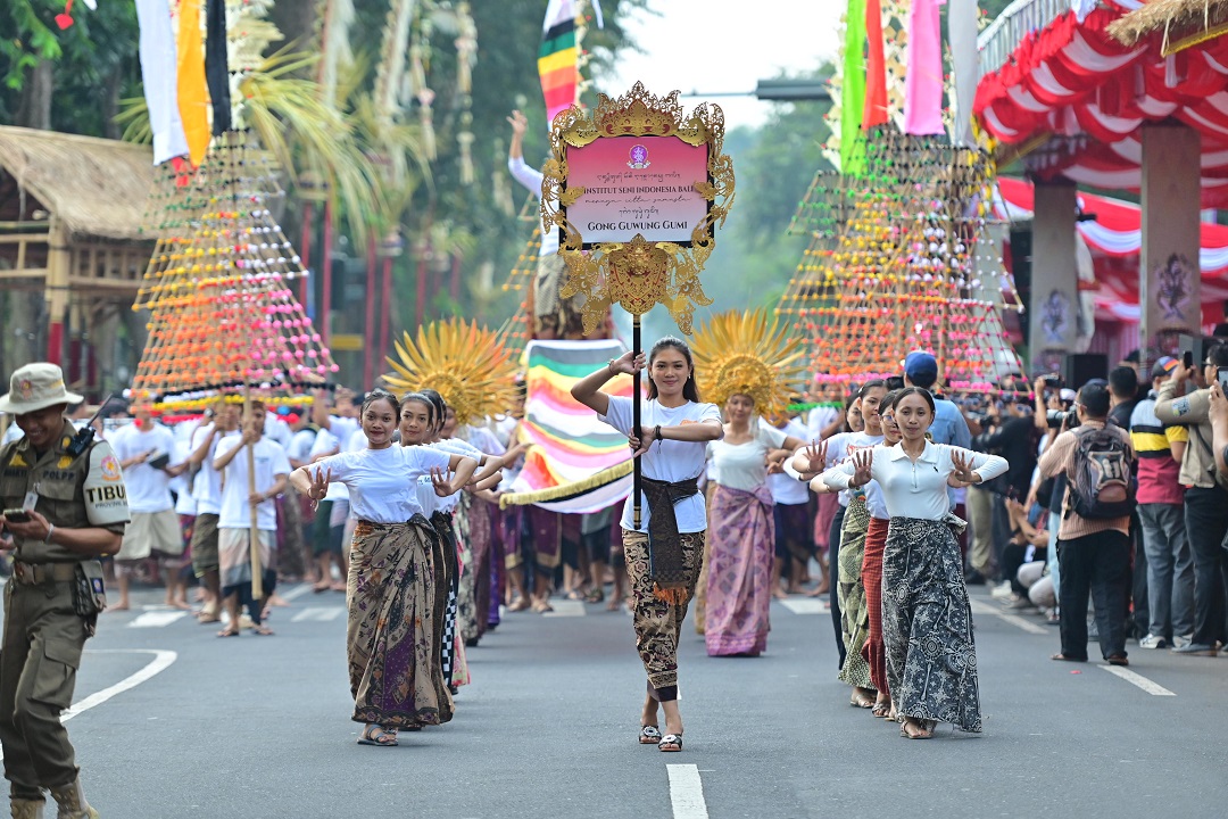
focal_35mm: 150
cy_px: 410
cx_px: 614
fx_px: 5116
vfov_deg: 9.1
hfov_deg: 13.7
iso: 1000
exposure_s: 1/1600
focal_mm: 150
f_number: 2.8
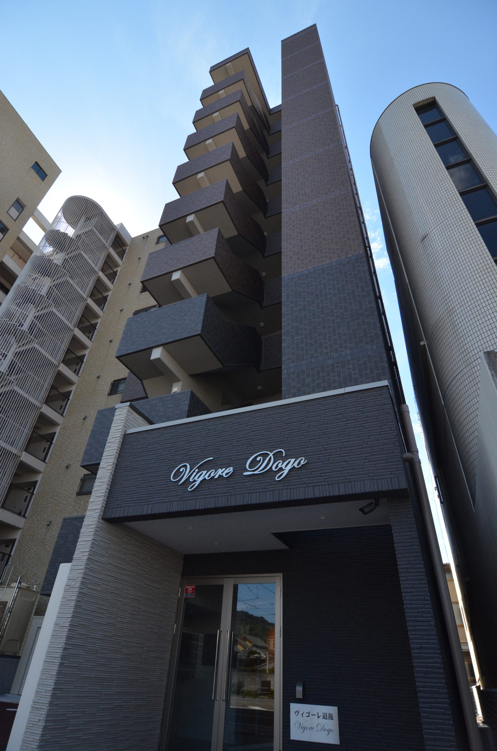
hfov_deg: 67.2
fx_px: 374
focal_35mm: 18
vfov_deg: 90.1
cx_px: 248
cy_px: 376
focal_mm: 12
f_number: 6.3
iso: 1000
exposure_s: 1/2000
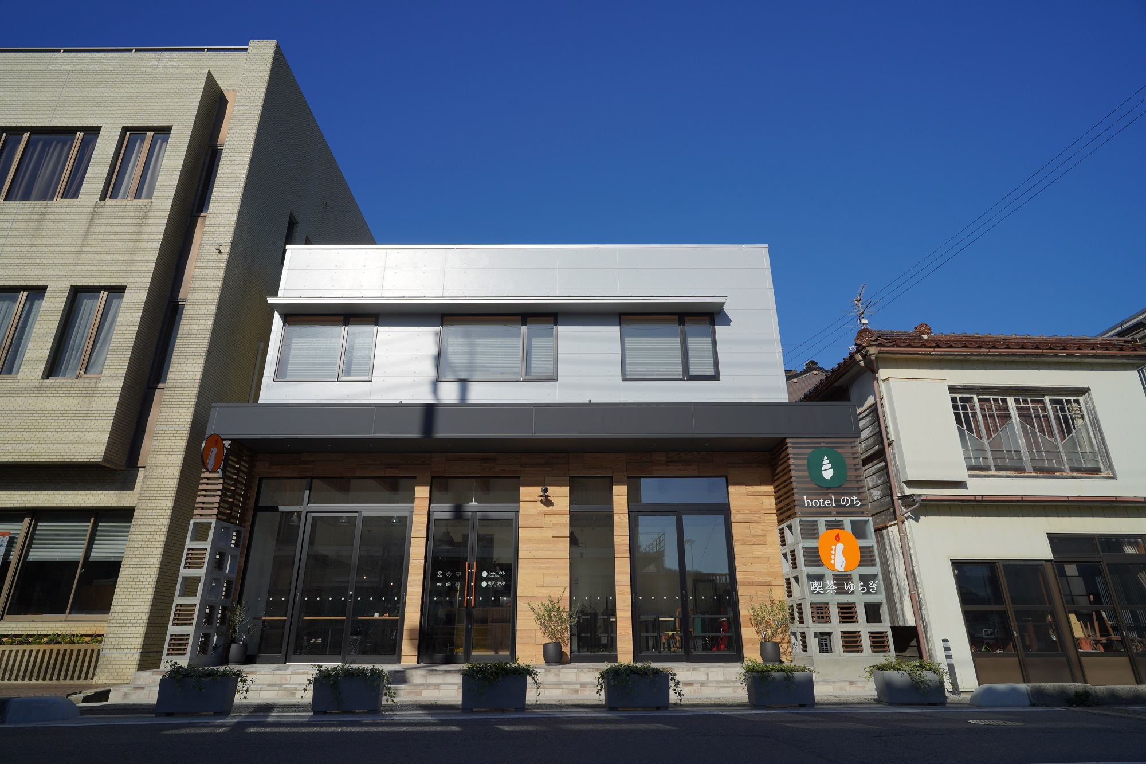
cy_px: 382
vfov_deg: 61.9
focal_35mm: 20
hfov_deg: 84.0
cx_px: 573
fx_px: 637
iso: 100
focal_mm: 20
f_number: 8
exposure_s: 1/200
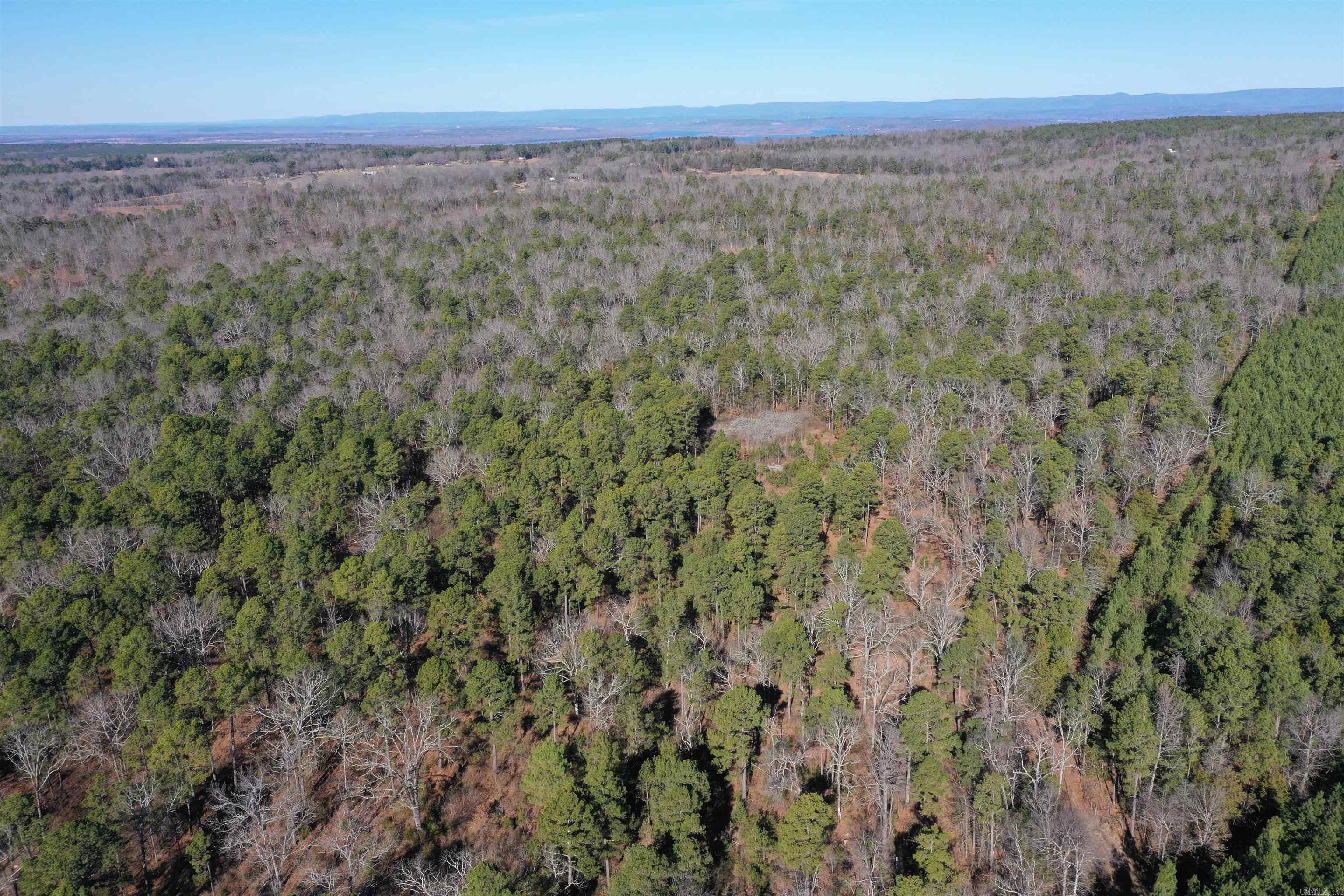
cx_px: 672
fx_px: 1045
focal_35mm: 28
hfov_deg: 65.5
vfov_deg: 46.4
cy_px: 448
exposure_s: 1/400
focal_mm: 10.26
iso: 100
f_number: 5.6
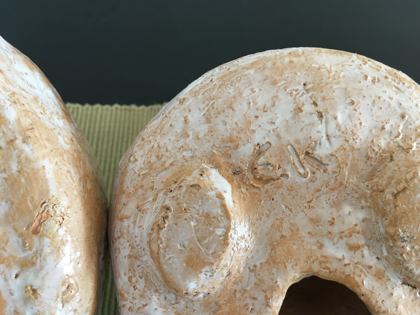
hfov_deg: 61.7
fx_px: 352
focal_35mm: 29
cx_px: 210
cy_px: 158
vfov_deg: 48.2
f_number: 2.2
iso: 125
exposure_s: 1/33
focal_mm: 4.15
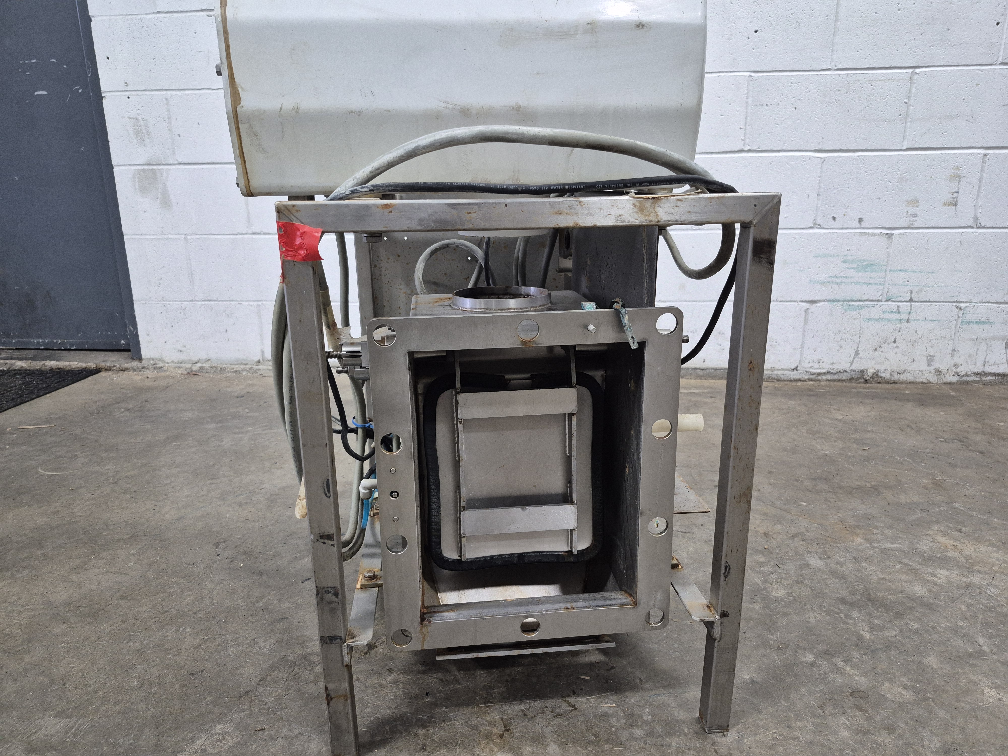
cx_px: 504
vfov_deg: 58.9
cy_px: 378
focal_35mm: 23
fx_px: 670
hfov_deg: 73.9
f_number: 1.8
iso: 500
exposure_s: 1/120
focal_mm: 5.4
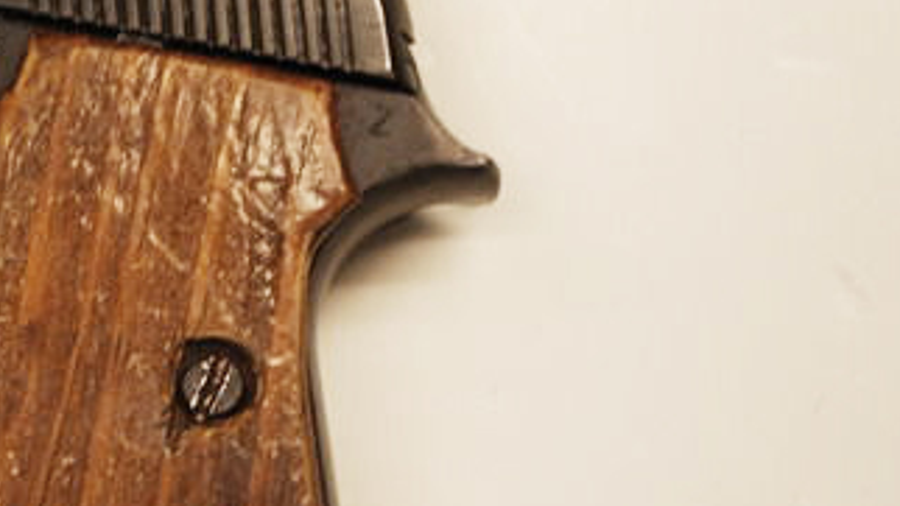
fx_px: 4366
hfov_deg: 11.5
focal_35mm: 183
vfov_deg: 6.6
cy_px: 205
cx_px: -177
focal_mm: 48
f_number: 5.6
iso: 280
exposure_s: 1/30
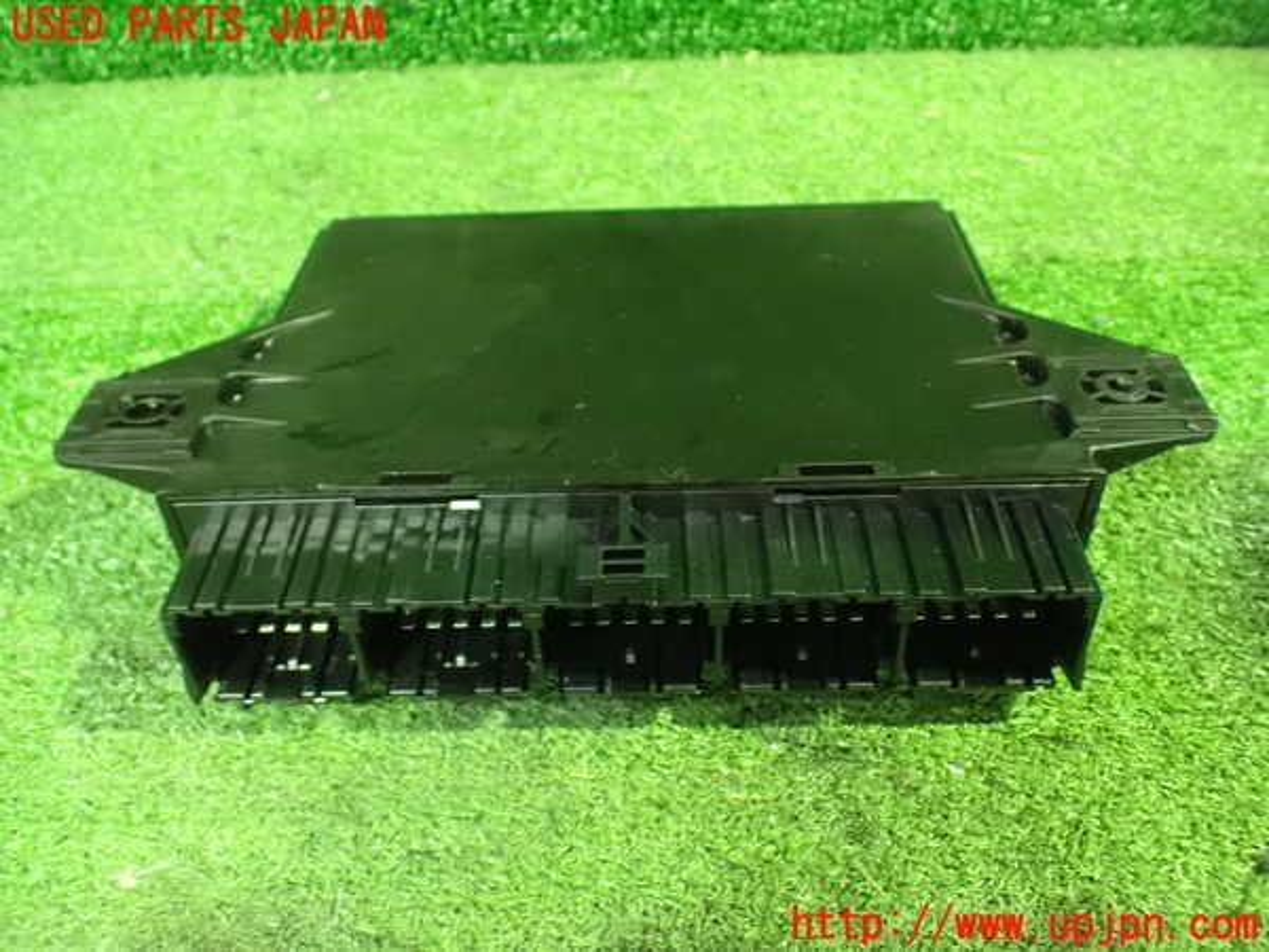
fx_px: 1100
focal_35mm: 30
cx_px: 634
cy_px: 476
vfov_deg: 46.8
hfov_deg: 60.0
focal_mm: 5.4
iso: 1600
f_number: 2.3
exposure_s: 1/25
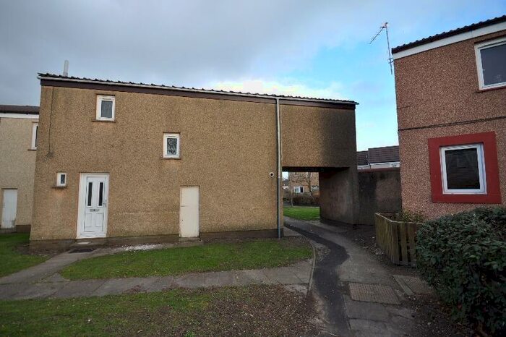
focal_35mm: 15
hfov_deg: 100.4
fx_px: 211
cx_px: 253
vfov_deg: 77.3
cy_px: 168
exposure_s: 1/125
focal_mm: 10
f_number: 5.6
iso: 200
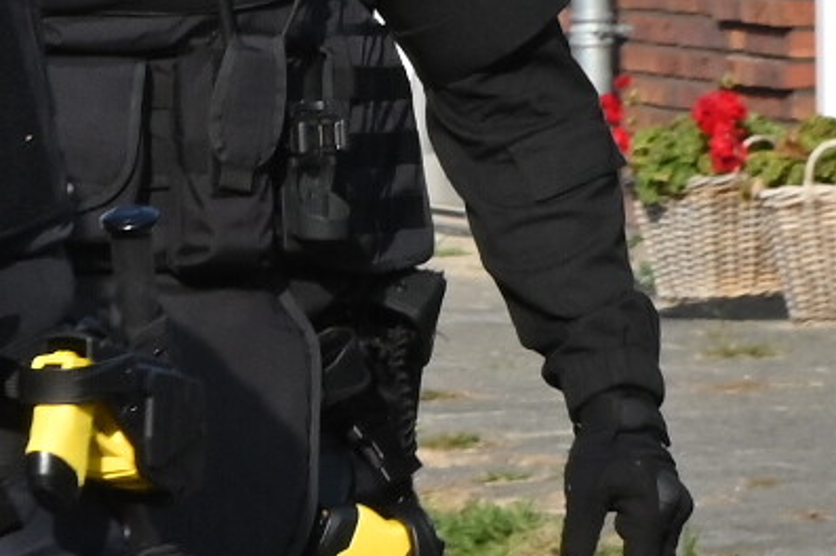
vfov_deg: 1.9
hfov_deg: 2.8
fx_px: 16845
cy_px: 284
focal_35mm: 726
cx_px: -708
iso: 400
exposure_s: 1/200
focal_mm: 100
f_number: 16
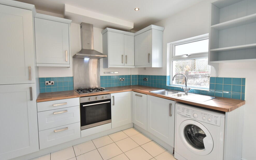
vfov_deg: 71.2
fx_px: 112
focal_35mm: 16
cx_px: 124
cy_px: 76
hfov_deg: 97.8
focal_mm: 10
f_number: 5.6
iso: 500
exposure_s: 1/125
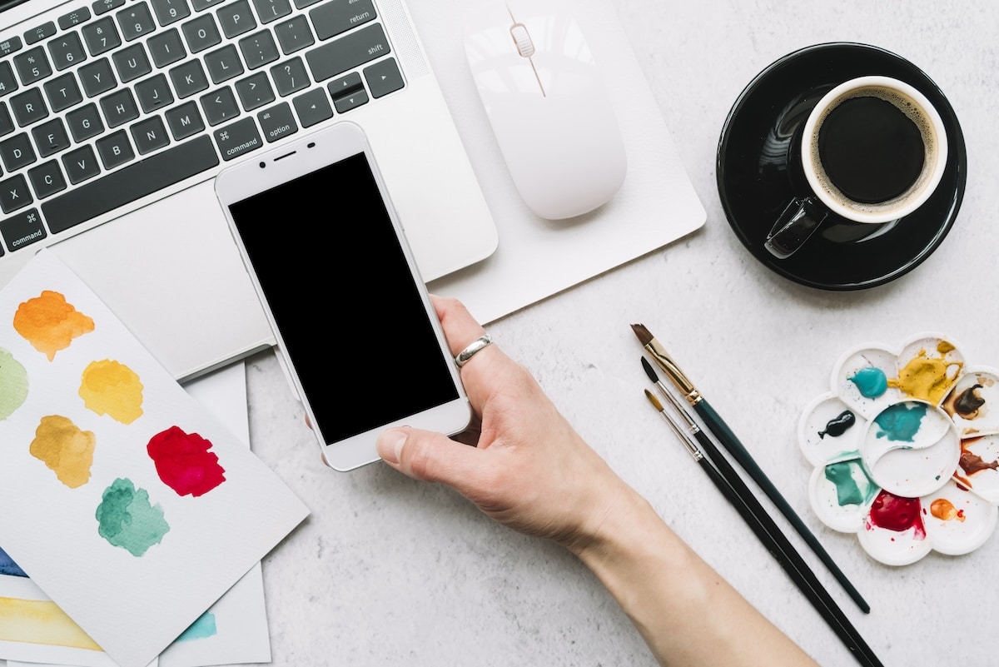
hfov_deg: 57.2
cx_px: 500
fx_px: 916
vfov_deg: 40.0
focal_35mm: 33
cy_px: 334
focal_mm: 33
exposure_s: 1/3.33
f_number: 8
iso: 100
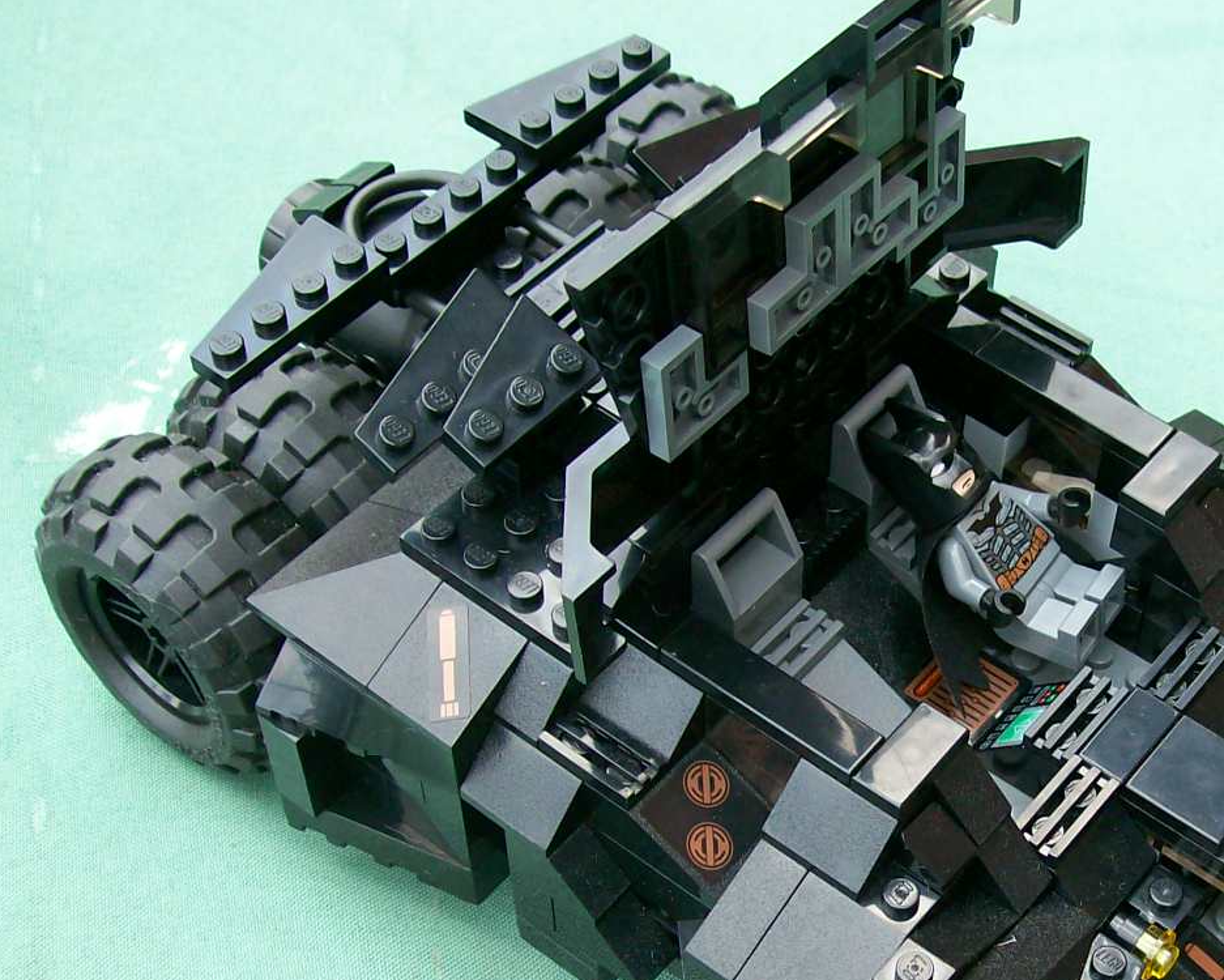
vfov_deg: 25.2
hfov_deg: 30.9
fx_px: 2174
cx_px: 933
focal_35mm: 60
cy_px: 696
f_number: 2.7
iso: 80
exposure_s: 1/52.8
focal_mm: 6
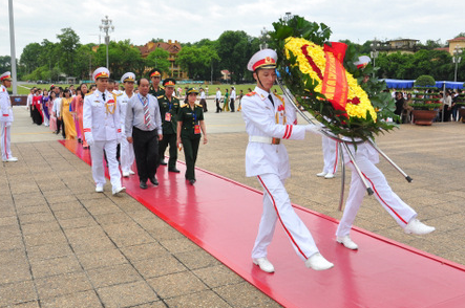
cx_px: 230
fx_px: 459
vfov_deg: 37.2
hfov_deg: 53.8
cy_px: 145
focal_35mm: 36
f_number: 10
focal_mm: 21
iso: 400
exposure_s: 1/160
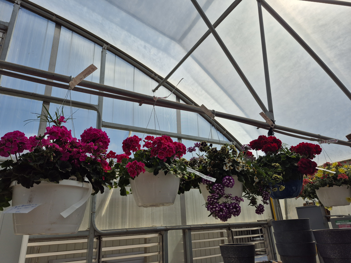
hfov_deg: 73.9
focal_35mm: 23
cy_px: 132
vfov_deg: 58.9
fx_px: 233
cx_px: 176
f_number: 1.8
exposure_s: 1/6368
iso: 25
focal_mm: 5.4
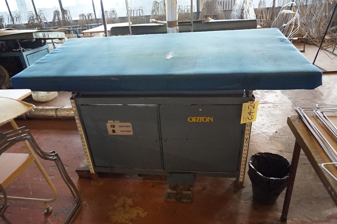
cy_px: 112
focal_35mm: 24
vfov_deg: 53.1
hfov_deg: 73.7
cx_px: 168
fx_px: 225
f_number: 3.5
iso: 3200
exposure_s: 1/20
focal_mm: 16
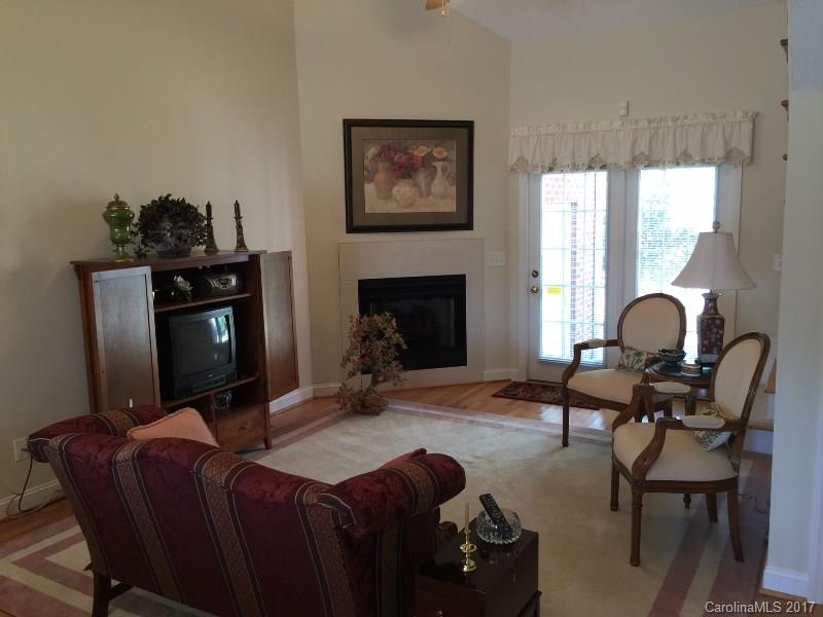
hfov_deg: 61.7
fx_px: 689
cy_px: 308
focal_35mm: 29
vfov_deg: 48.2
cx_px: 412
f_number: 2.2
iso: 40
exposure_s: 1/15
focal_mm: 4.15
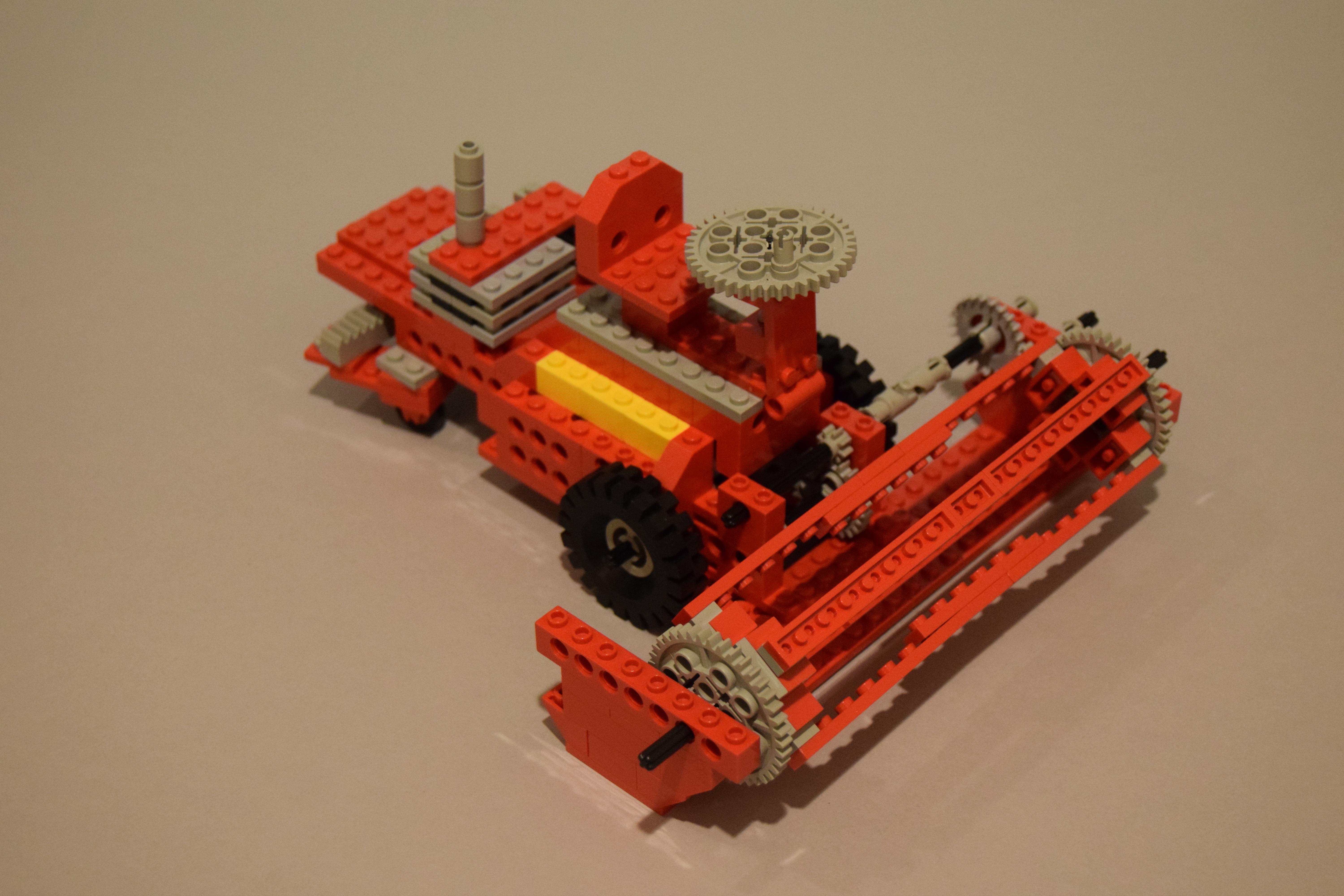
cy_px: 448
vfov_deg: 20.2
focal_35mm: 68
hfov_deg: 29.9
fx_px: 2520
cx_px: 672
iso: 2800
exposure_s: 1/60
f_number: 5.3
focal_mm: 45
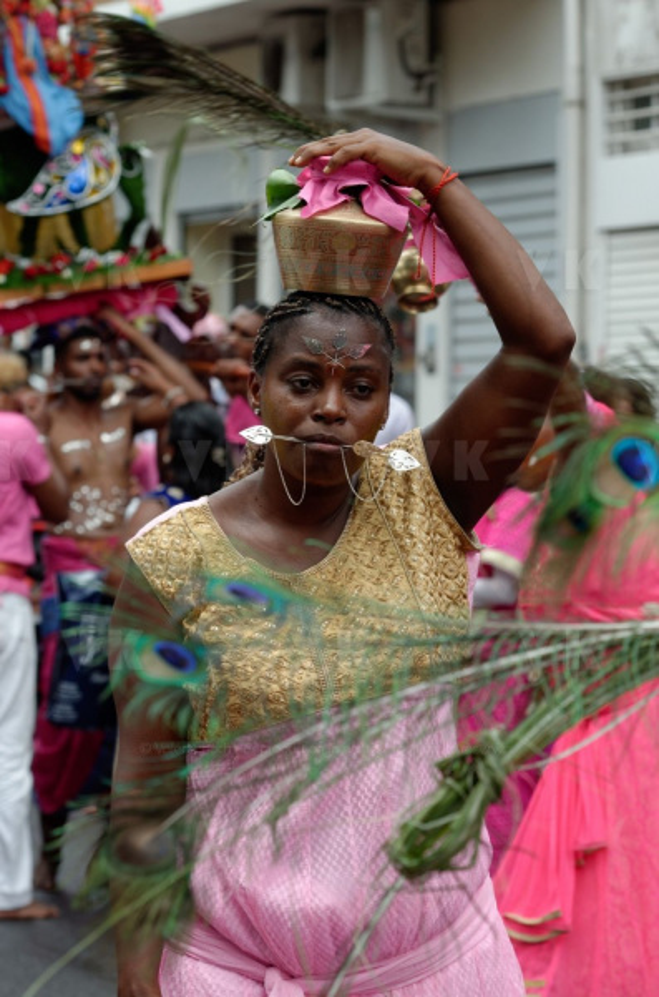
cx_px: 330
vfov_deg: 13.7
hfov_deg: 9.1
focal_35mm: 150
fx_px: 4140
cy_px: 498
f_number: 6.3
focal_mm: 100
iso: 200
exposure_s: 1/400
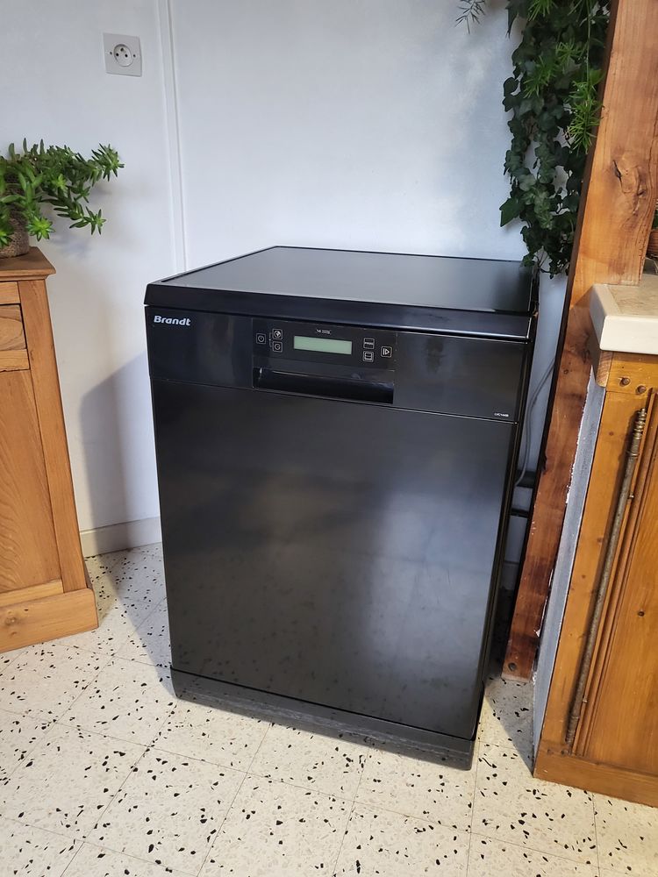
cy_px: 438
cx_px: 329
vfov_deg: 67.3
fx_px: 659
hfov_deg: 53.1
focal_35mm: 26
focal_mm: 4.25
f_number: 1.8
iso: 800
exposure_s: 1/25
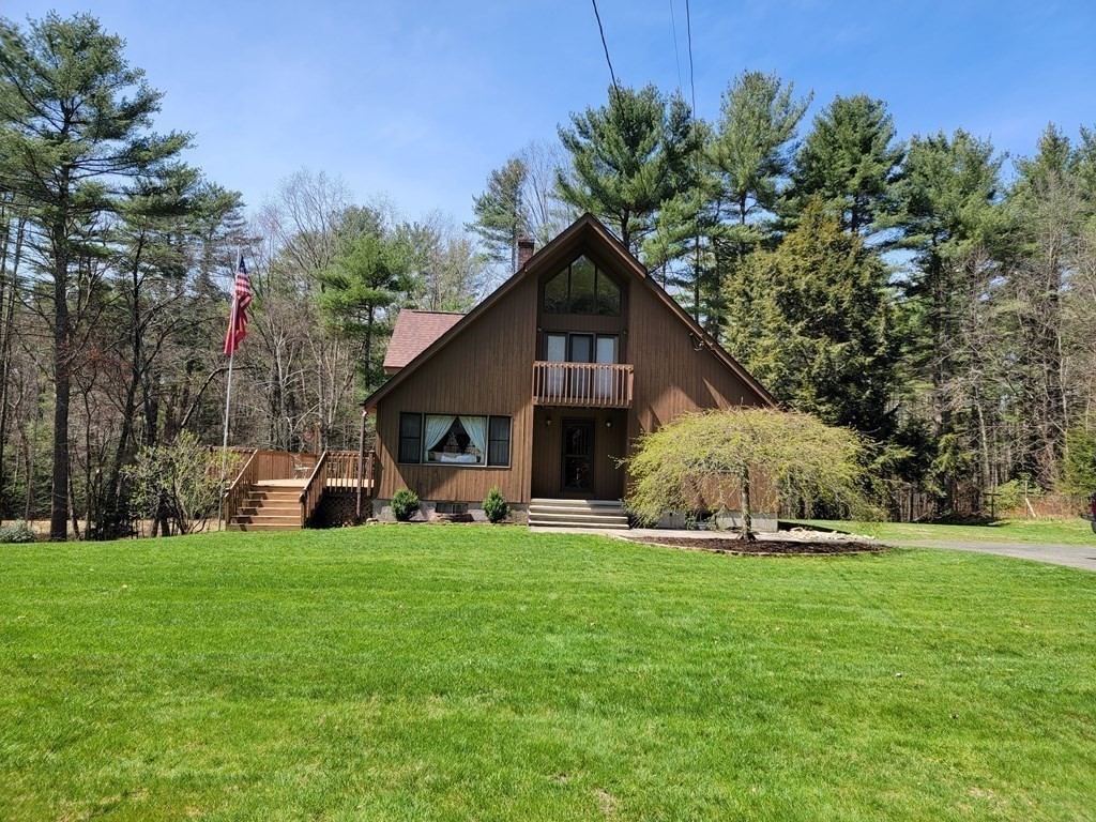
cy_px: 411
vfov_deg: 56.8
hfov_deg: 71.6
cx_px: 548
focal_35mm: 24
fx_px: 760
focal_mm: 6.7
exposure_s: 1/496
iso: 16
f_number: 1.8
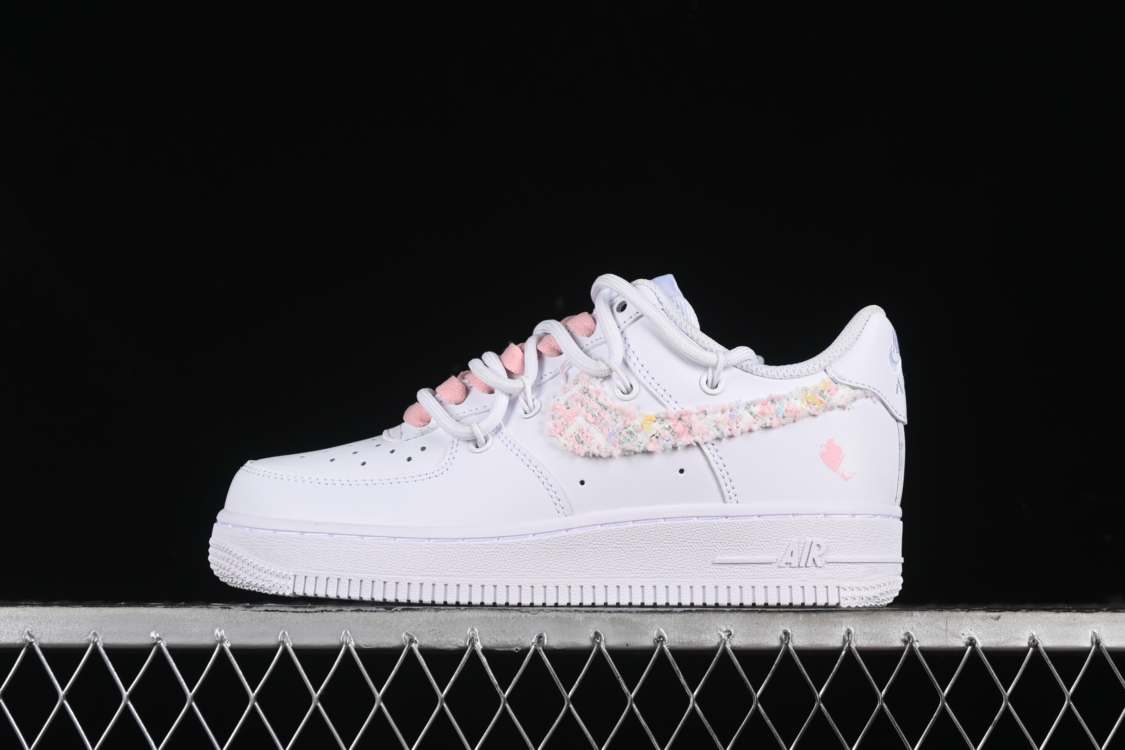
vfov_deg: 18.2
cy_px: 375
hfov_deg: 27.0
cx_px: 562
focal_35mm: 75
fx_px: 2344
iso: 160
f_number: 8
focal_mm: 50
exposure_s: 1/125
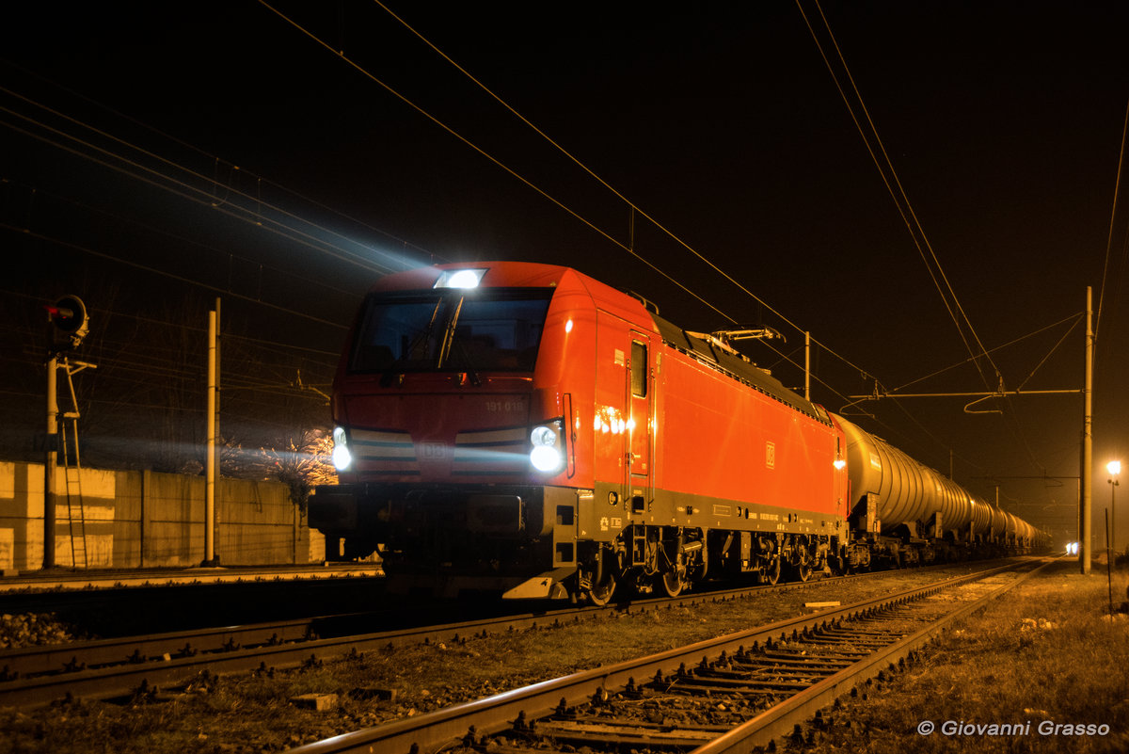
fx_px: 1255
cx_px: 564
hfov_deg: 48.4
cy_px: 377
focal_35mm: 40
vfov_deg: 33.4
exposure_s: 1/5
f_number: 4.2
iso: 2500
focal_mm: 40
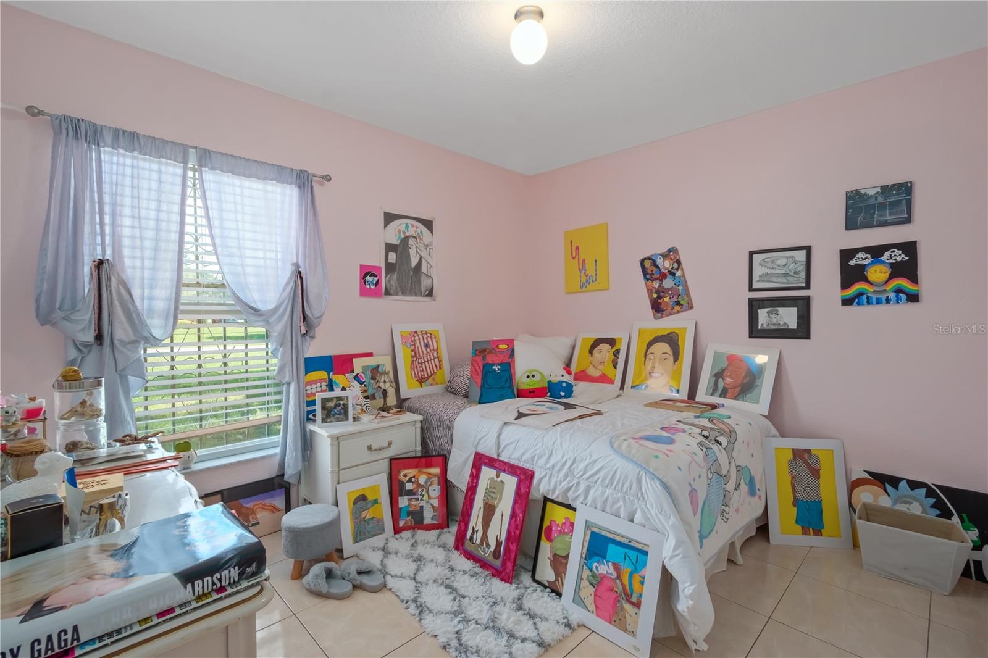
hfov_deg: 100.4
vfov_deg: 77.3
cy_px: 329
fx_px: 412
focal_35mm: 15
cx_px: 494
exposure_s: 1/5
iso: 250
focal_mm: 10
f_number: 9
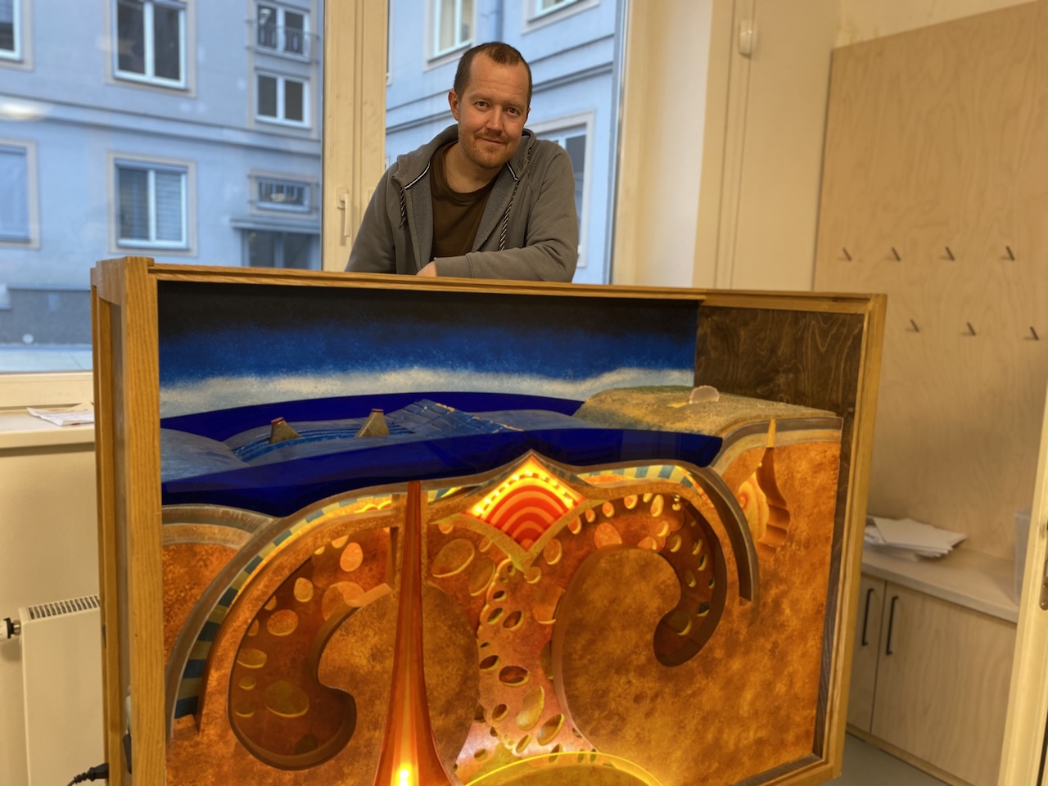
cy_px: 393
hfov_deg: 67.3
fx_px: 787
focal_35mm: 26
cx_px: 524
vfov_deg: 53.1
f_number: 1.8
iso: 125
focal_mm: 4.25
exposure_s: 1/50
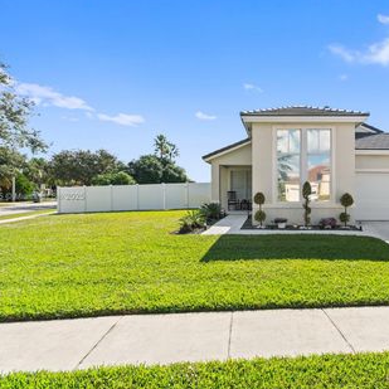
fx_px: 280
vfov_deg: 69.6
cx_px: 273
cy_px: 197
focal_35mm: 22
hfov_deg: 66.8
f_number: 5
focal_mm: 16
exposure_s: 1/60
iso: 100
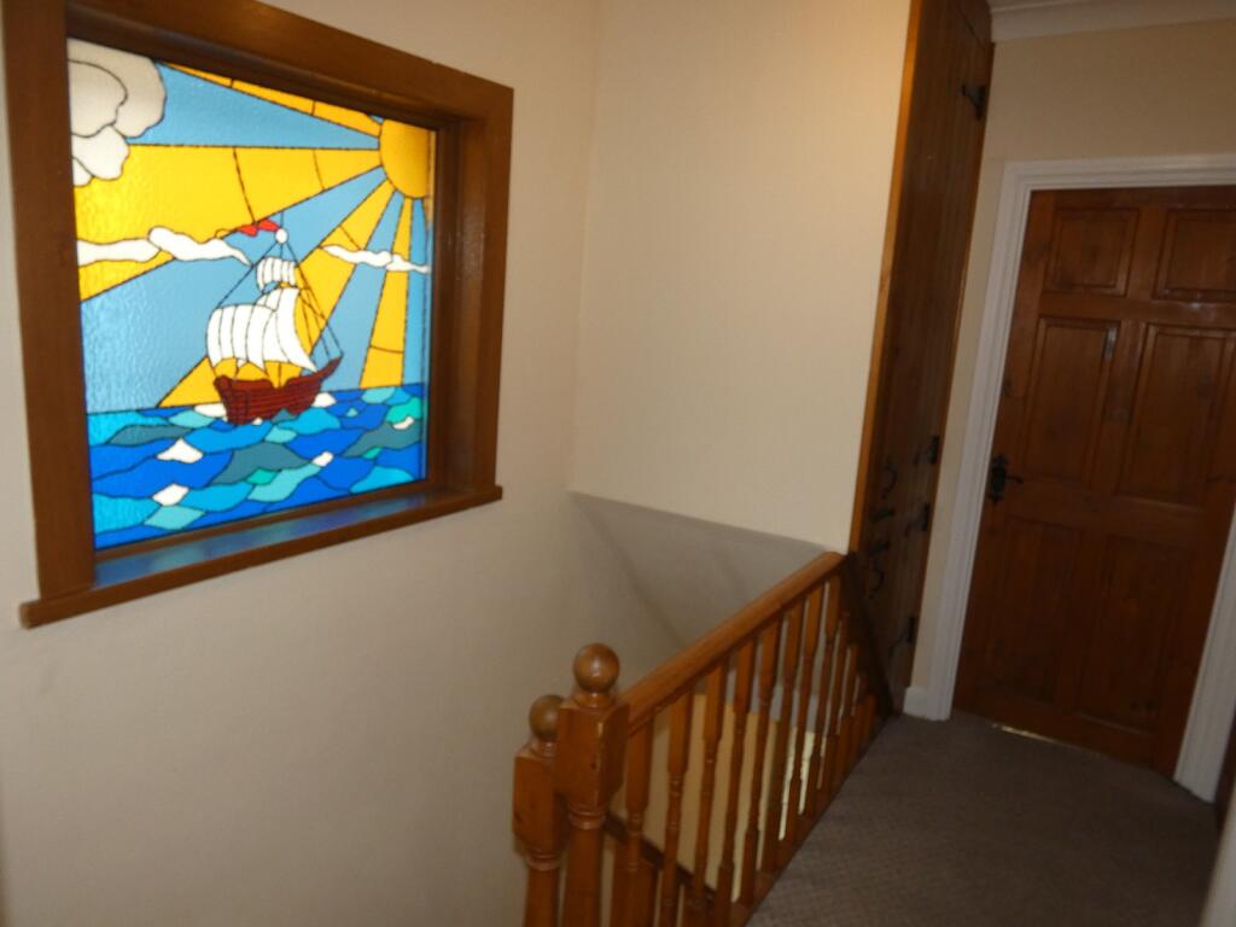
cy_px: 464
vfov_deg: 58.9
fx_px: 821
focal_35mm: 23
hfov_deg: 73.9
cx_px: 618
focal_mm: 4.1
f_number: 3
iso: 250
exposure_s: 1/125
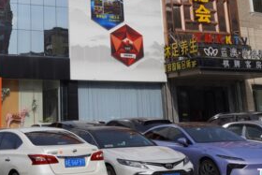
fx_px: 488
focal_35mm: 67
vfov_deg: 19.6
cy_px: -10
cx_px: 33
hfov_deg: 29.0
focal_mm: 20
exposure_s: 1/1600
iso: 100
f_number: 5
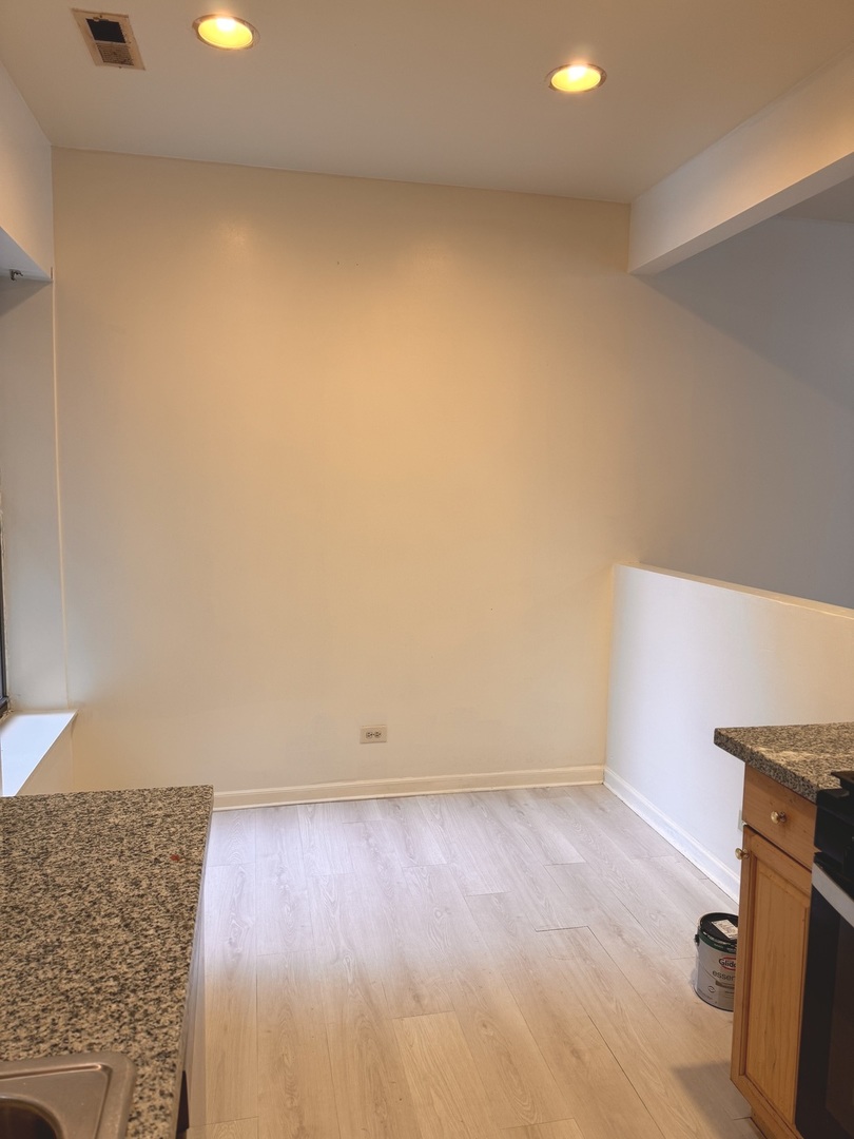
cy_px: 570
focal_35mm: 24
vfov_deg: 71.6
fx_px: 789
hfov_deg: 56.8
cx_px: 427
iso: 125
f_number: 1.78
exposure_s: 1/60
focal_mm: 6.76
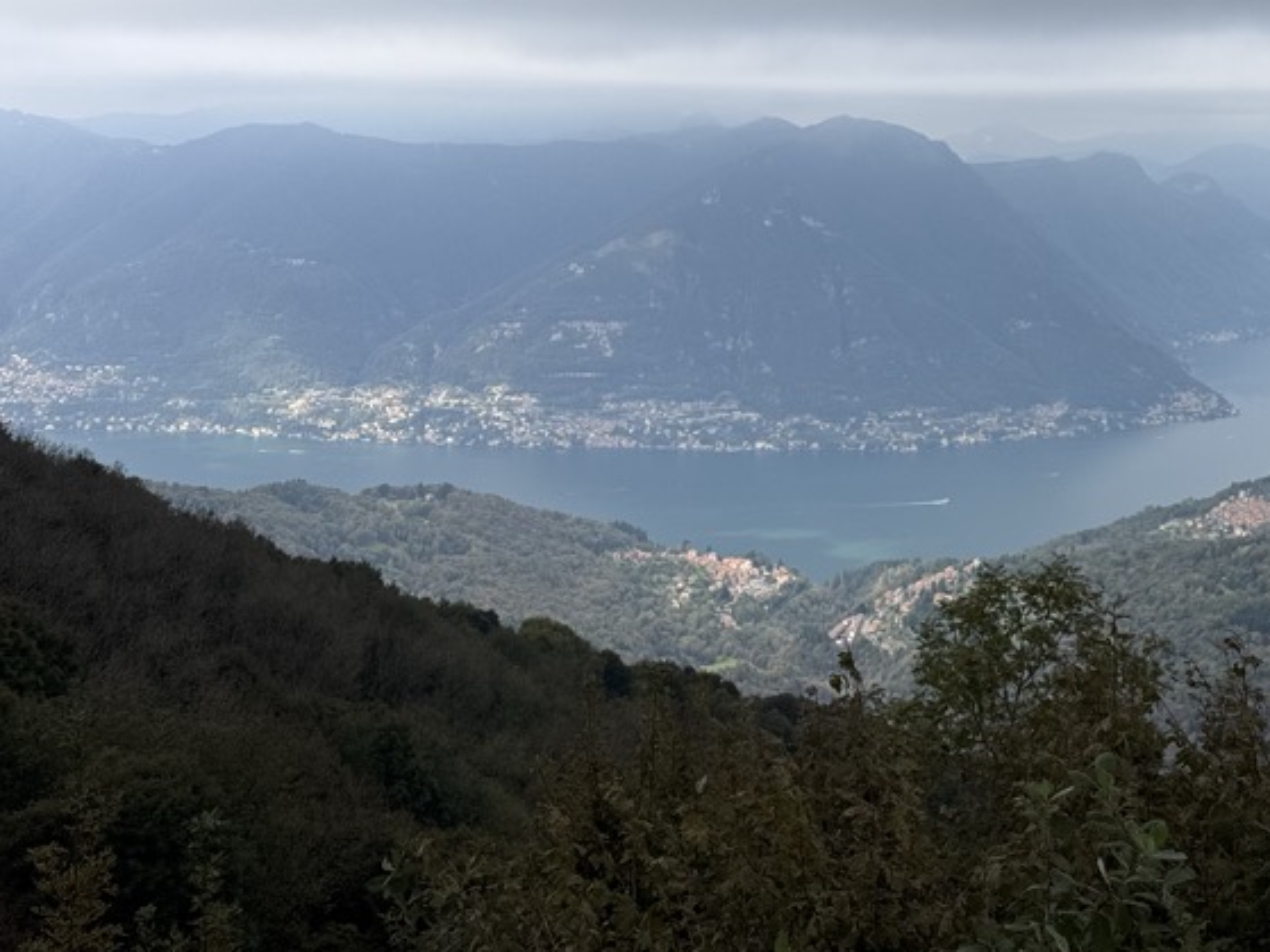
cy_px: 130
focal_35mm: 44
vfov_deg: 31.6
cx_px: 977
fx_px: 1614
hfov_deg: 41.5
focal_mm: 6.76
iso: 80
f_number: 1.78
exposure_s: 1/2833
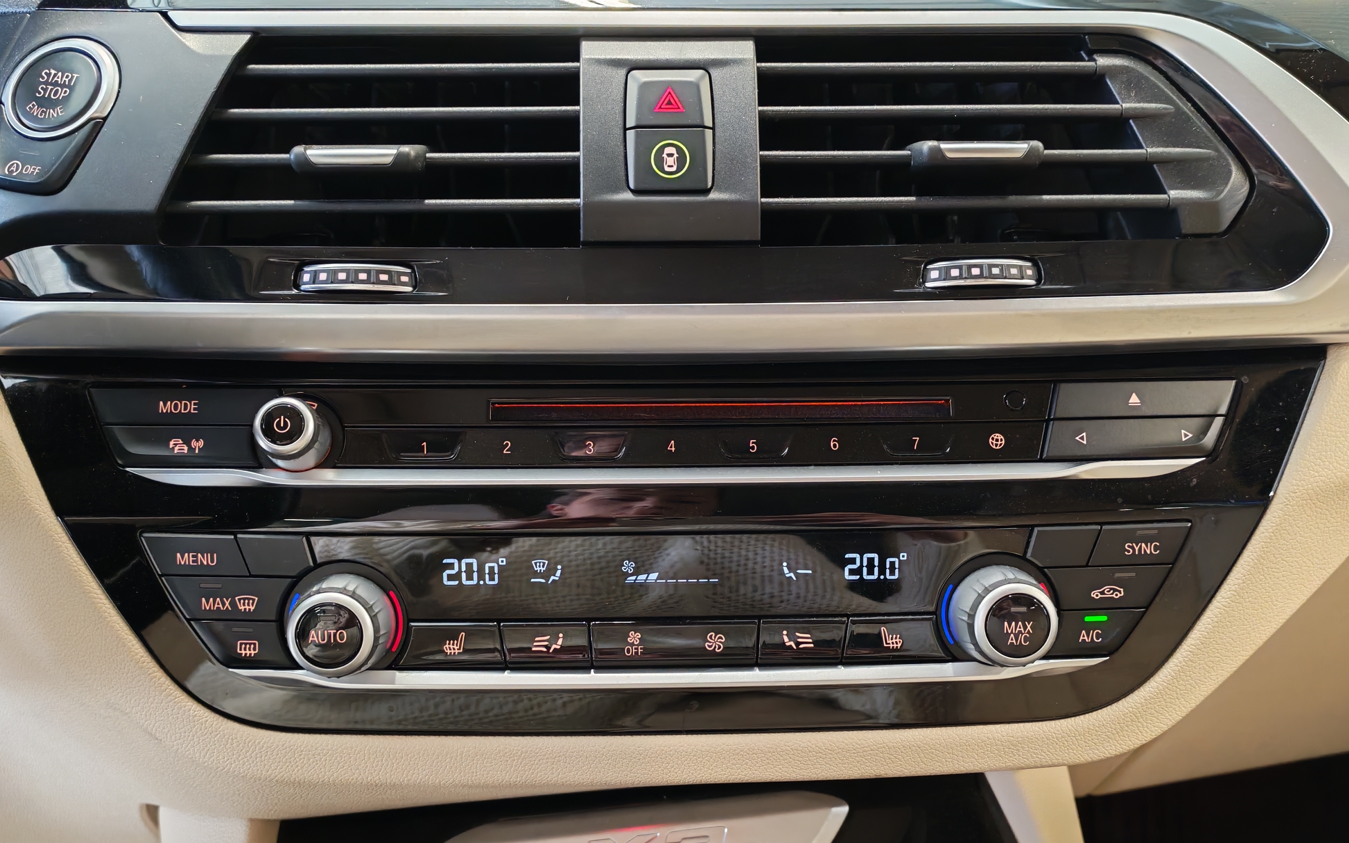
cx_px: 672
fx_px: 1360
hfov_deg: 52.7
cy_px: 531
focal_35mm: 37
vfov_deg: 34.2
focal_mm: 6.12
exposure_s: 1/50
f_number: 1.9
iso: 1122
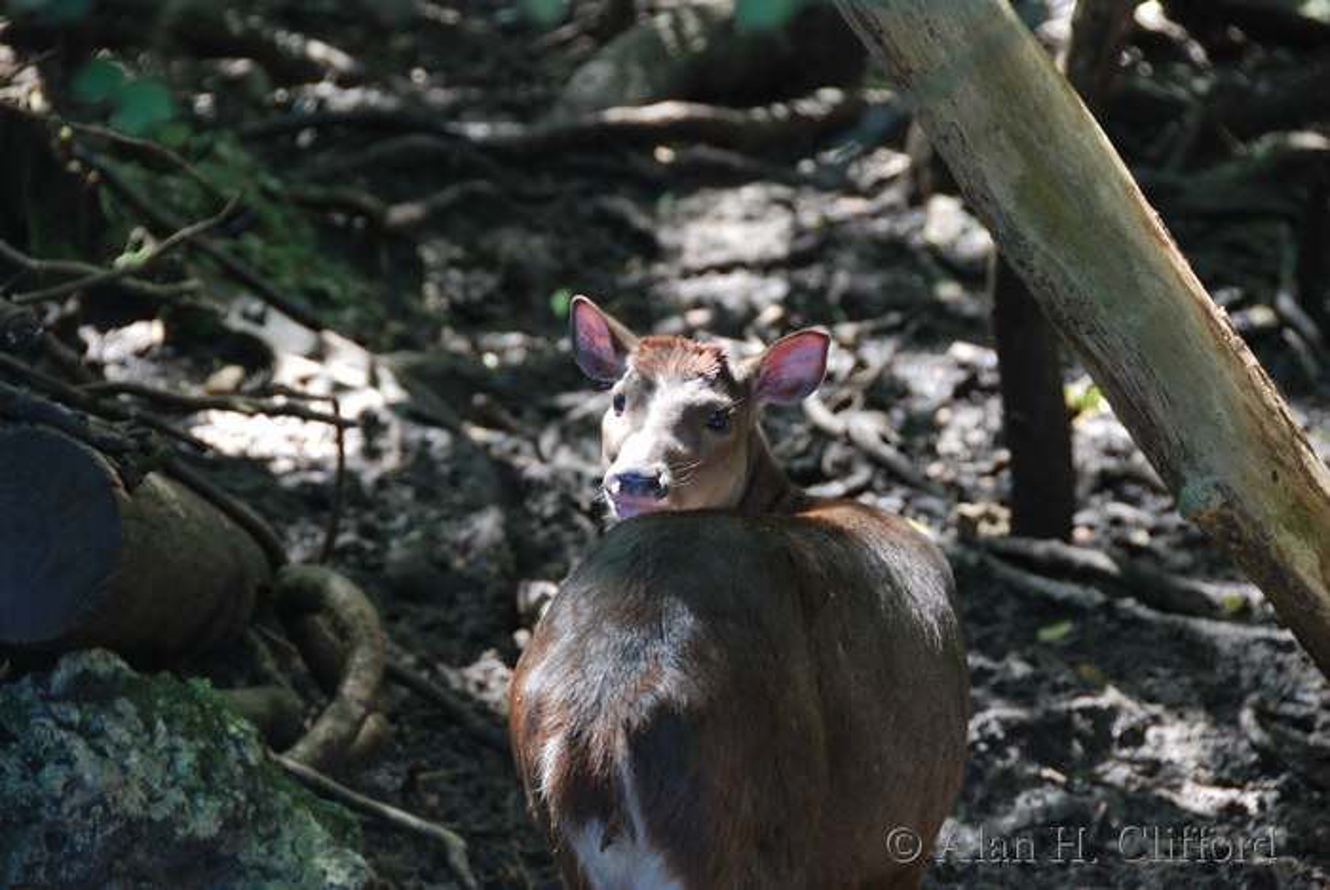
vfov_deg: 8.7
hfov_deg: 13.0
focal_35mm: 158
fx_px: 5823
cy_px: 445
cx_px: 665
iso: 640
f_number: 5.6
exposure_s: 1/30
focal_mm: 105
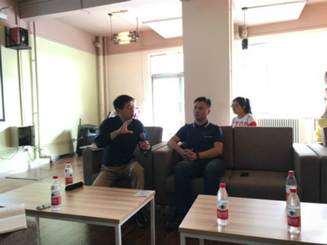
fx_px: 274
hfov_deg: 61.7
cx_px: 164
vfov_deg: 48.2
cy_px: 122
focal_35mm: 29
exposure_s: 1/17
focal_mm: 4.15
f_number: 2.2
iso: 100
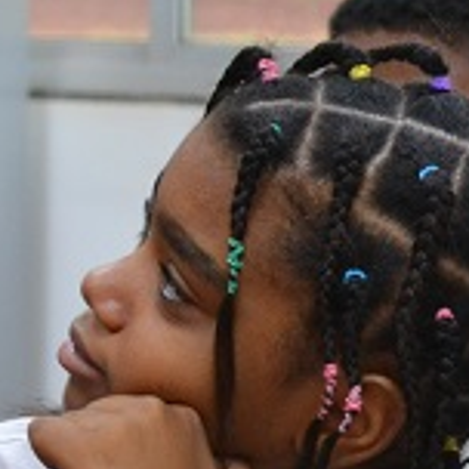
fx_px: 3587
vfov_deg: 7.5
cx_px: -435
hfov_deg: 7.2
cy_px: 111
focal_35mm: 234
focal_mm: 40
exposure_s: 1/60
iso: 1800
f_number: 5.3
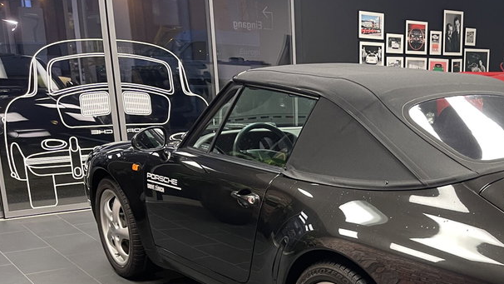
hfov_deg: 42.0
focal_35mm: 46
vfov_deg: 25.0
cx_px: 422
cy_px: 269
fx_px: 615
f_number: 1.6
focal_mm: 5.1
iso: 250
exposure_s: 1/50
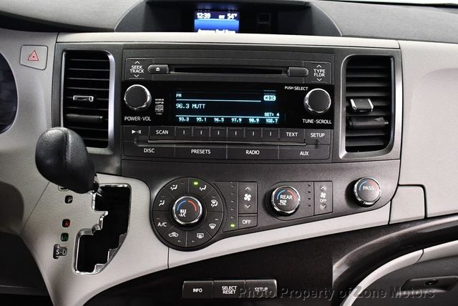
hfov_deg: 53.1
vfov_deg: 36.9
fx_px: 458
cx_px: 229
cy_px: 153
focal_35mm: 36
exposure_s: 1/60
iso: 3200
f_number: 3.5
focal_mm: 18
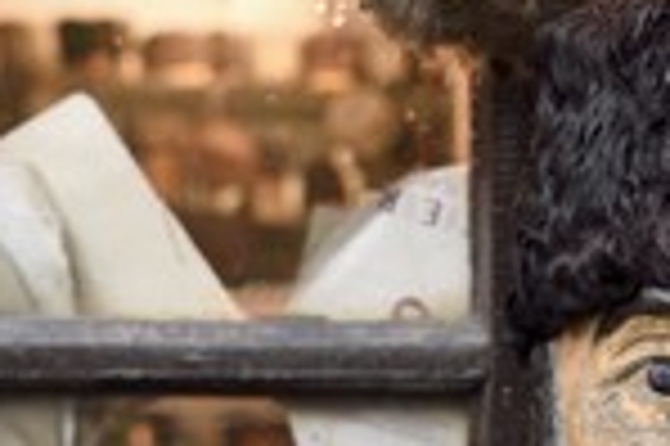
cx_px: 562
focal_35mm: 96
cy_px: 478
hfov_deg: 20.9
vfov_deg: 13.9
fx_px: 1785
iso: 800
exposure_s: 1/80
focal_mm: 34
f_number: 3.5
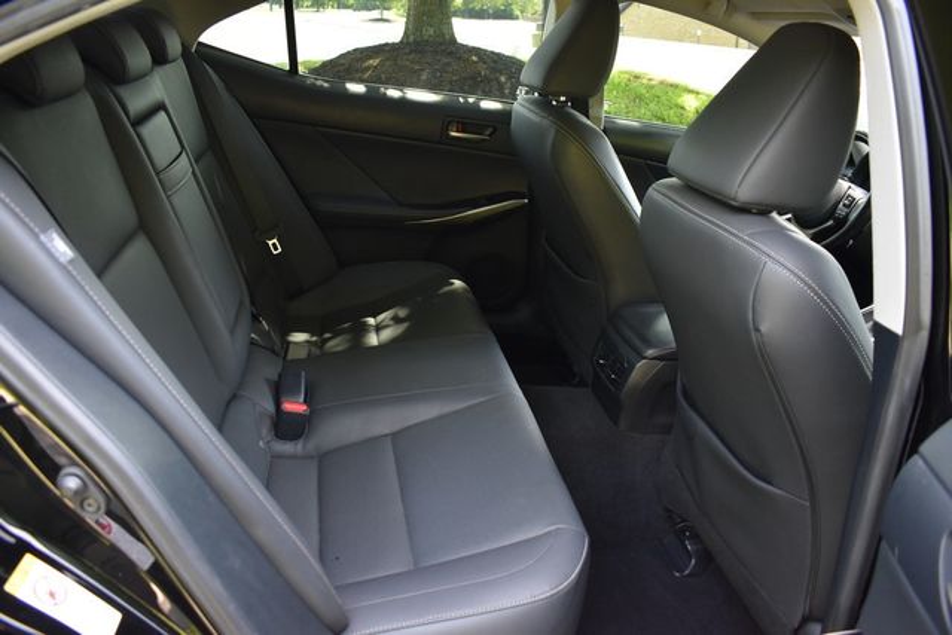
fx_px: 714
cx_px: 476
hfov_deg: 67.4
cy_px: 318
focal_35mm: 27
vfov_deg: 48.0
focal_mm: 18
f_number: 3.5
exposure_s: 1/125
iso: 900
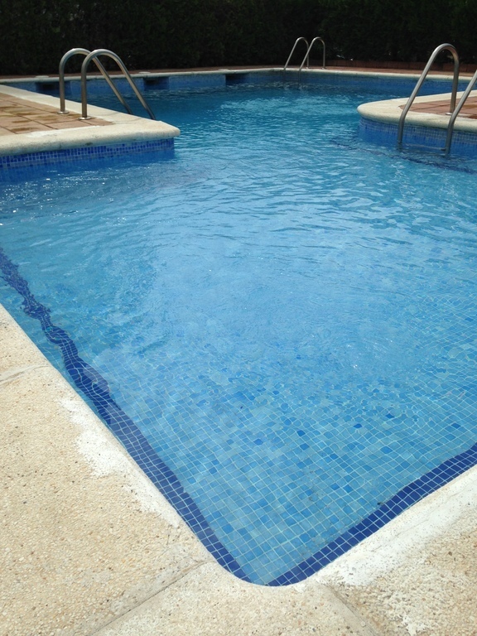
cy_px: 318
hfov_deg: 42.9
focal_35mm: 33
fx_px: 606
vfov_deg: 55.4
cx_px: 238
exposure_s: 1/3195
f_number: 2.4
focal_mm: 4.12
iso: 50
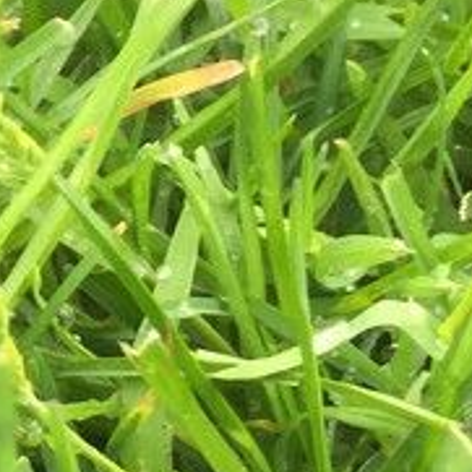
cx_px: -724
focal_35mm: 151
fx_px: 2329
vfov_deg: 11.5
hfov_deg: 9.9
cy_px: 65
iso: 40
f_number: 2.2
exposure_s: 1/60
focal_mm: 4.15
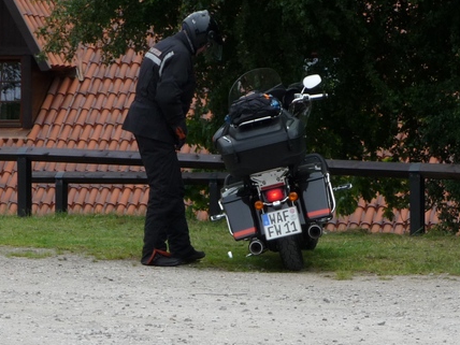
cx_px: 248
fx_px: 2830
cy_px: 221
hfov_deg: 9.3
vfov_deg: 7.0
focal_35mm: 213
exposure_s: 1/400
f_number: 4.7
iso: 100
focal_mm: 17.5
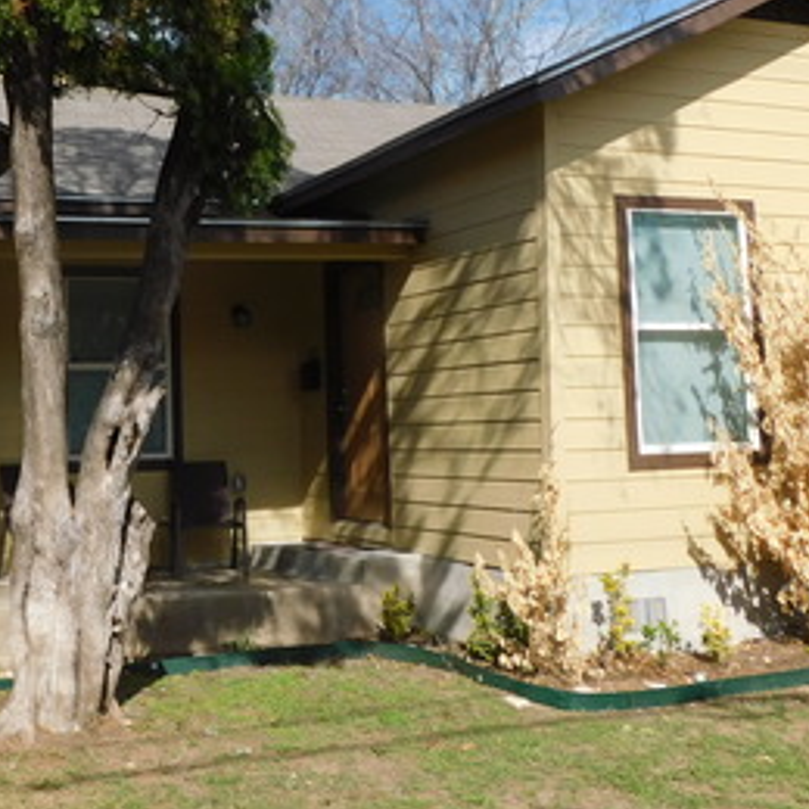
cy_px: 317
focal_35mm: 50
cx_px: 168
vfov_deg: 33.9
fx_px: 1322
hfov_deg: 33.1
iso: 125
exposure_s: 1/500
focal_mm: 4
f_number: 6
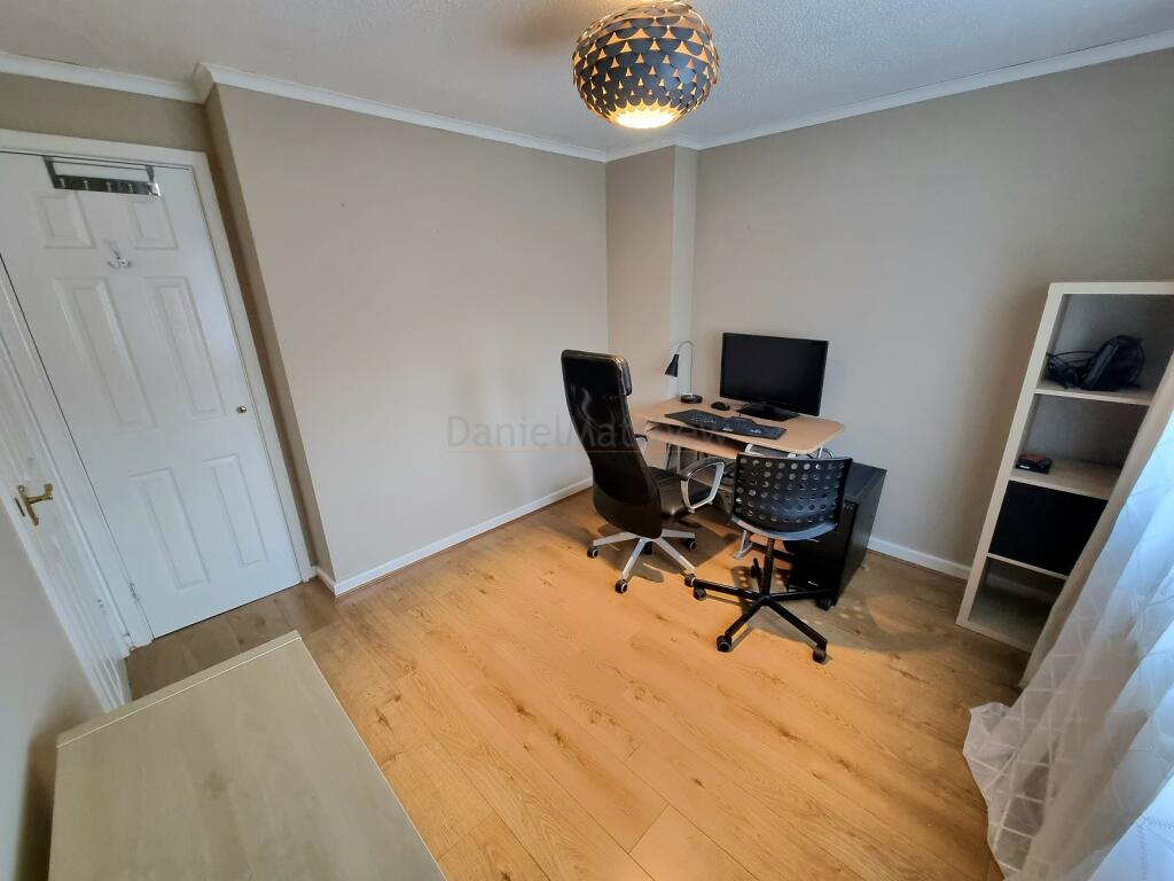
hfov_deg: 106.2
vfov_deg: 89.9
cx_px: 587
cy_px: 440
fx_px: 441
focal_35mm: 13
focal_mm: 2.2
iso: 640
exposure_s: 1/25
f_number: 2.2
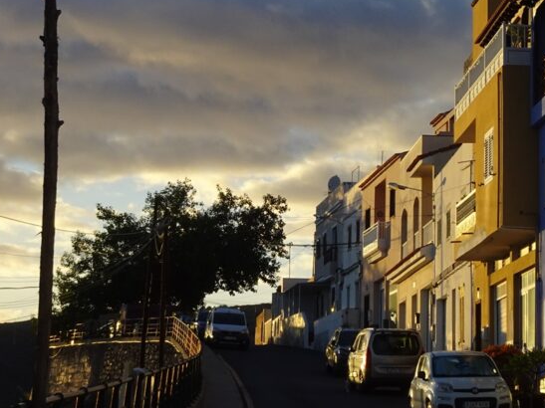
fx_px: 1826
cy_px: 66
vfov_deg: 12.7
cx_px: 478
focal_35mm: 116
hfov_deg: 16.8
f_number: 4.5
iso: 80
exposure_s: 1/500
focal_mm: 9.87
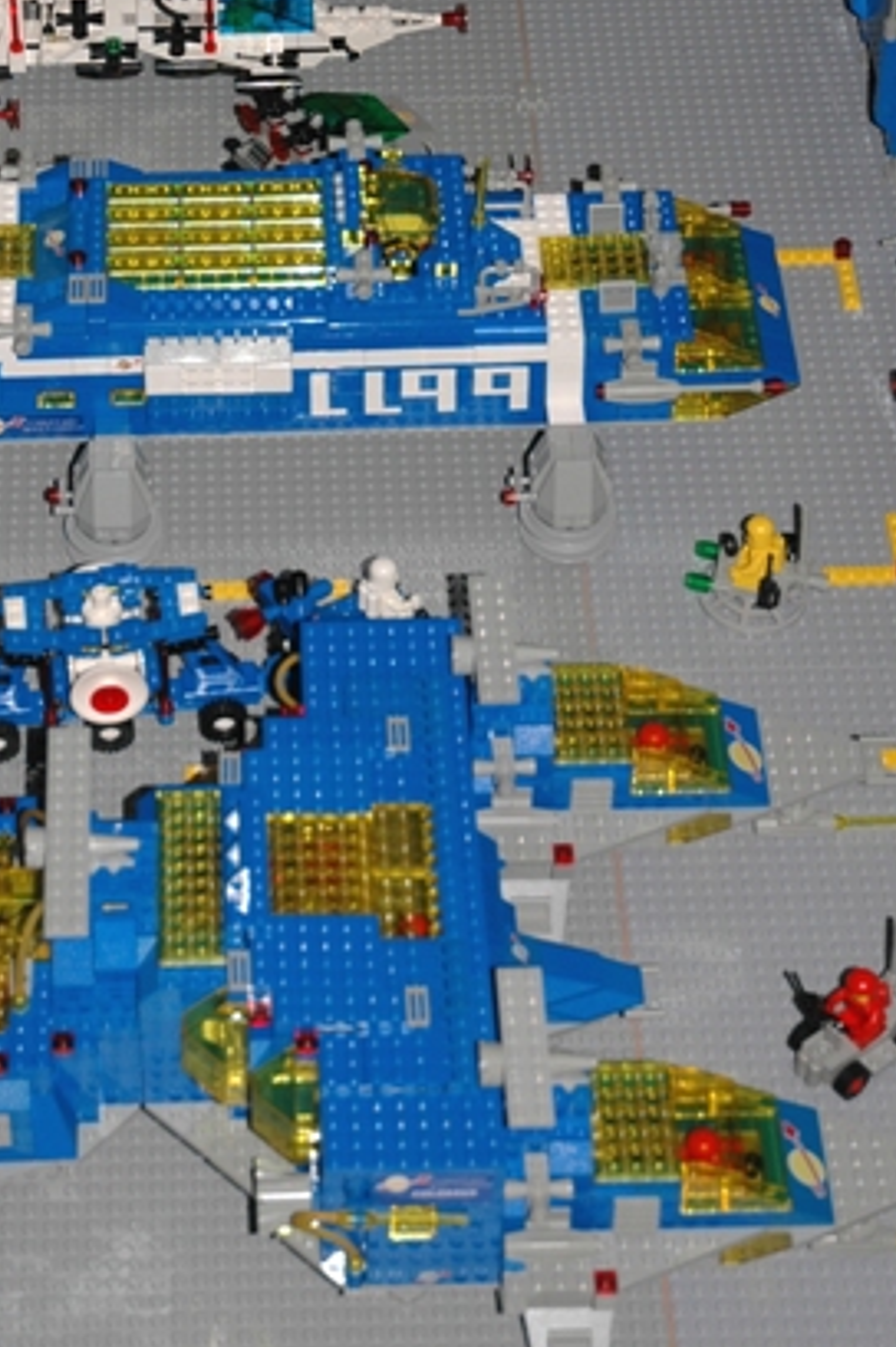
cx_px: 285
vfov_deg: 18.7
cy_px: 86
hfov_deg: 12.8
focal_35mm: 107
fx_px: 4001
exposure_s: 1/60
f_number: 4.2
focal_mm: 38
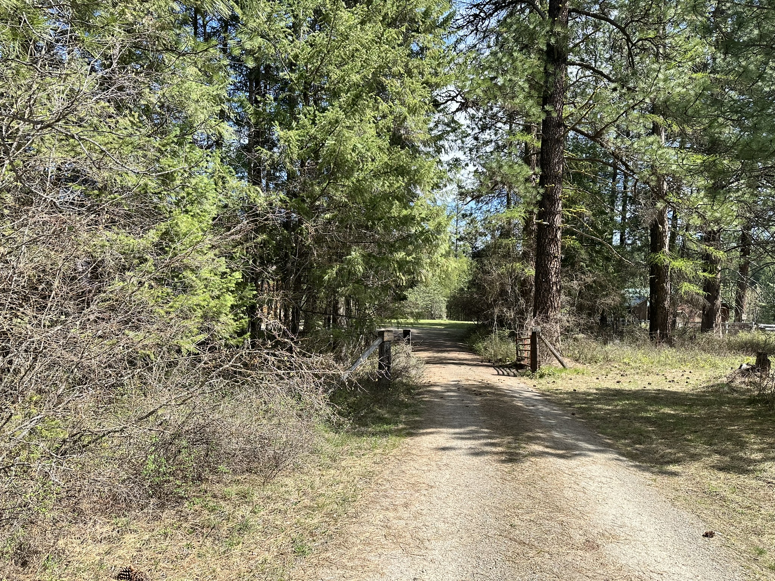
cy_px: 290
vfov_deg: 56.8
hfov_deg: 71.6
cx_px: 388
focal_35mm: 24
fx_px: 537
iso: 80
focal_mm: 6.86
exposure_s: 1/1751
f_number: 1.78
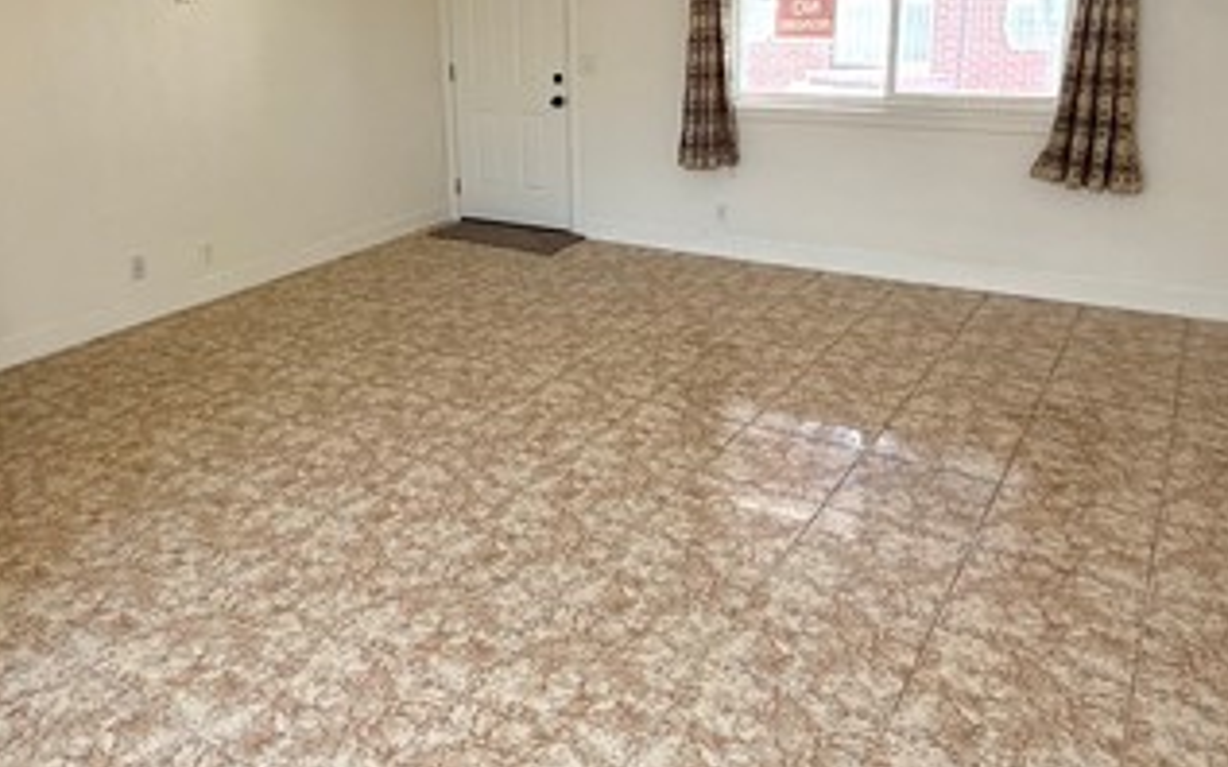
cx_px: 523
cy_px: 240
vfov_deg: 41.1
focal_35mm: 30
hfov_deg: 62.6
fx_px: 1004
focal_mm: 2.22
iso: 125
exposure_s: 1/120
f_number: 2.2
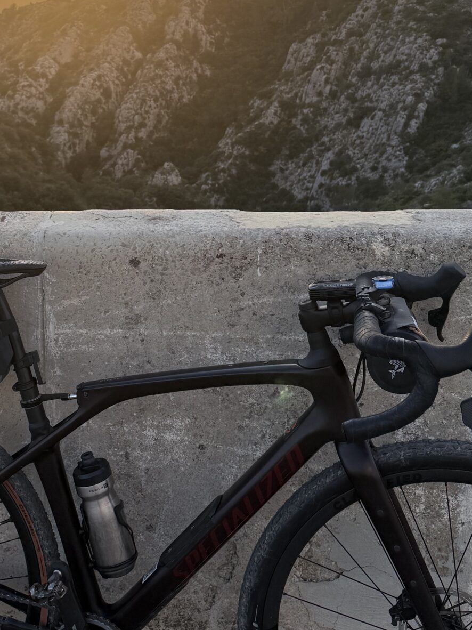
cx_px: 170
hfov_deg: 27.9
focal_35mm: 52
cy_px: 157
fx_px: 946
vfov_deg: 36.0
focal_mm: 6.76
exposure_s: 1/1437
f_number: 1.78
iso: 80
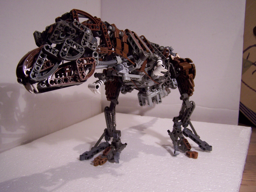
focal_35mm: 38
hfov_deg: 49.0
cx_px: 128
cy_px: 96
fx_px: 281
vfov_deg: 37.7
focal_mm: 6.3
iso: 160
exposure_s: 1/25
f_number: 2.8
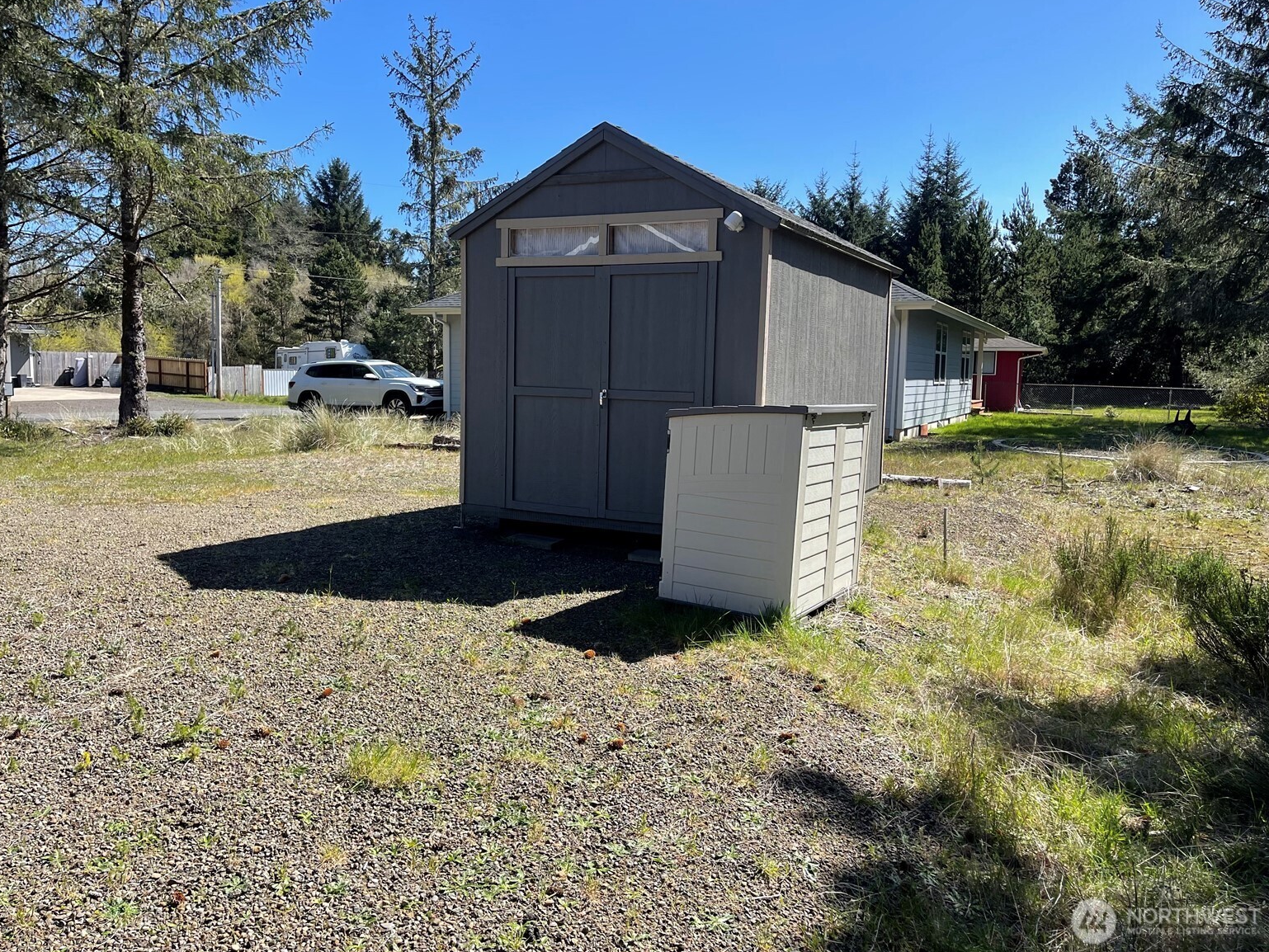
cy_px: 460
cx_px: 625
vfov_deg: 53.1
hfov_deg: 67.3
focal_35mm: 26
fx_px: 953
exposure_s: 1/1821
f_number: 1.6
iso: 32
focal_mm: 5.1
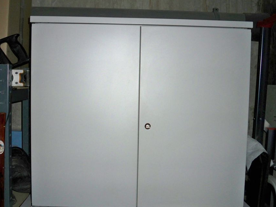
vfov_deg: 35.1
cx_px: 118
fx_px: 327
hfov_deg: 45.7
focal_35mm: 41
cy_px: 107
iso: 200
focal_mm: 6.3
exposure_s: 1/30
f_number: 3.1
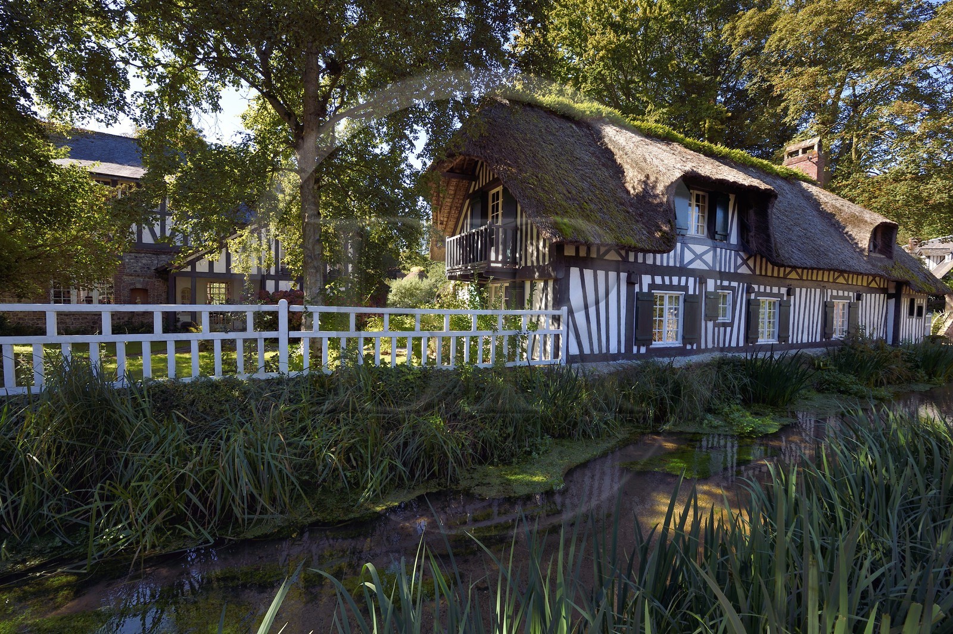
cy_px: 317
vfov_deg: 77.2
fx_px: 397
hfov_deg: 100.4
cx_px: 476
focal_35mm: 15
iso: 200
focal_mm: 15
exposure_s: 1/80
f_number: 11
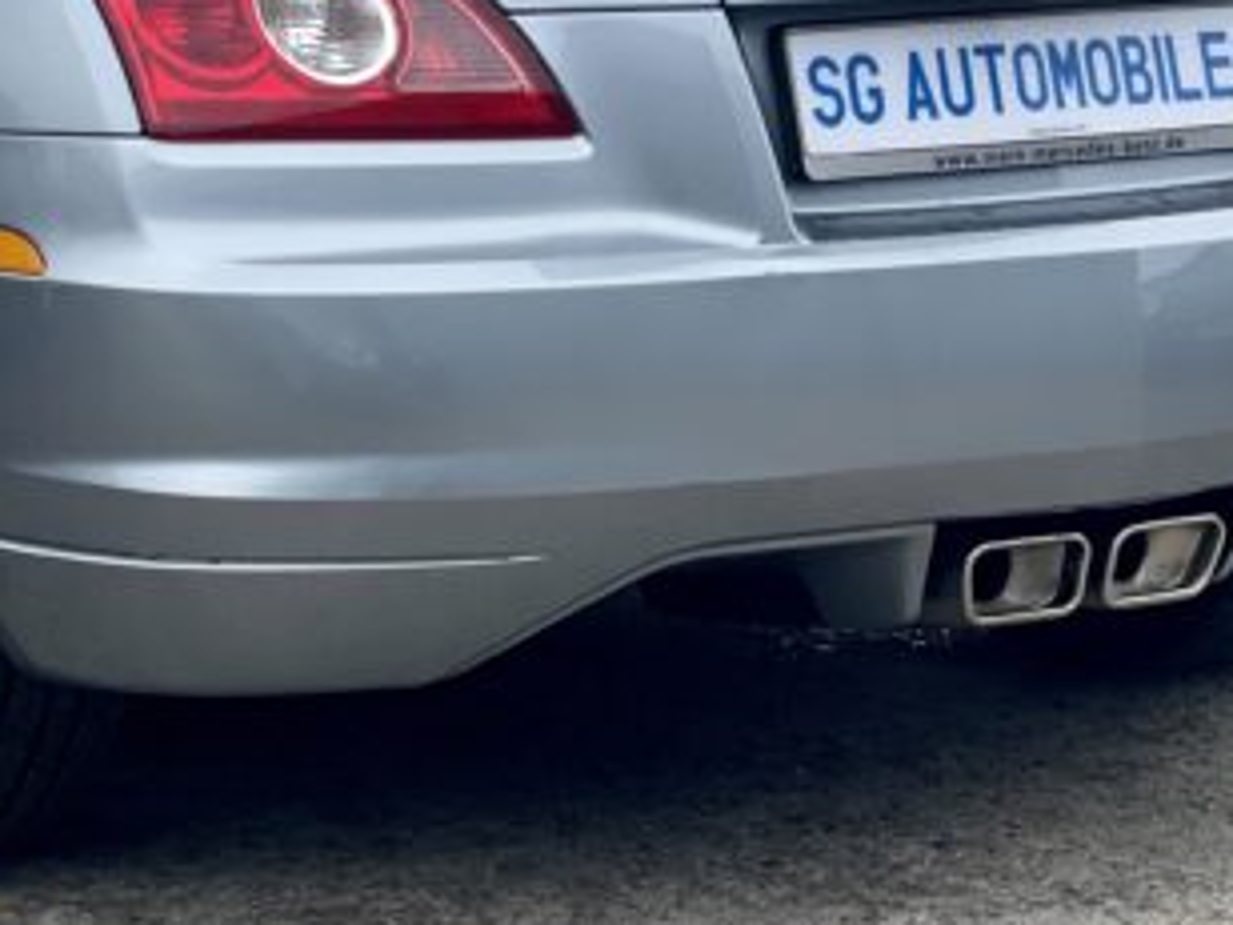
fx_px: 4809
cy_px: 4
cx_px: 188
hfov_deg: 14.5
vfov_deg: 10.9
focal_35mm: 135
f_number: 2
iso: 32
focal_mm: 6
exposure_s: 1/1261
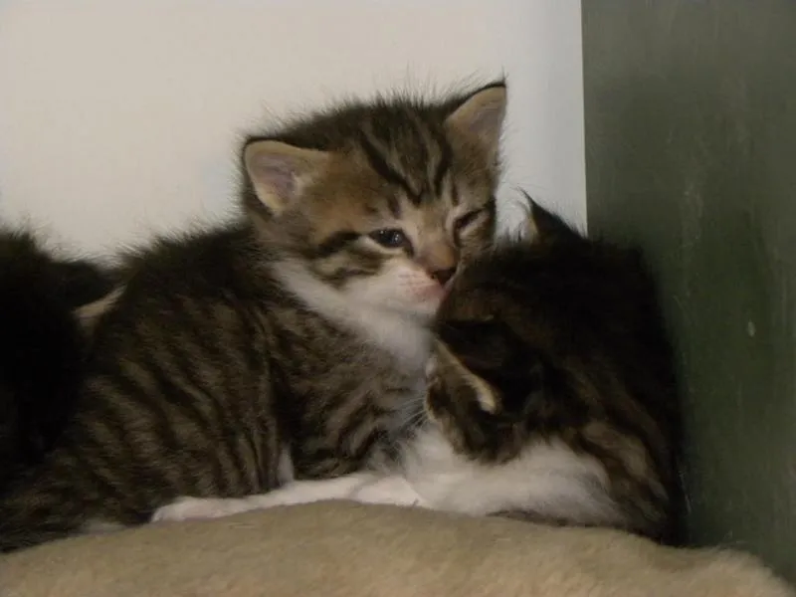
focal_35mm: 184
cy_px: 298
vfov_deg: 8.1
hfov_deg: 10.7
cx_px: 398
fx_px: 4231
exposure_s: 1/30
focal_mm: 32.7
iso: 400
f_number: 4.5
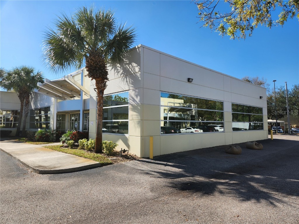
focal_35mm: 23
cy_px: 112
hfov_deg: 73.9
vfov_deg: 58.9
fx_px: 199
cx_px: 150
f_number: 1.8
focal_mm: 5.4
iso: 20
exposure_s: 1/1099
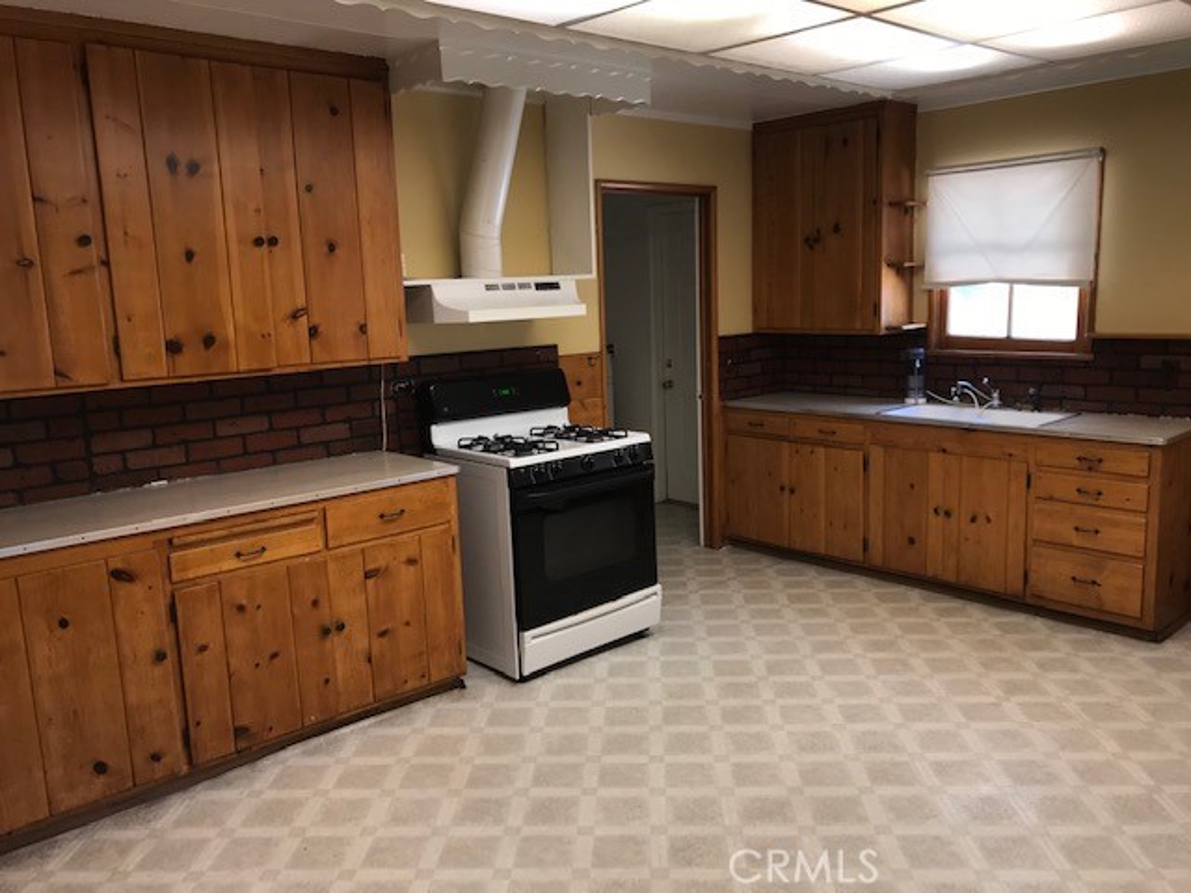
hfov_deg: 63.4
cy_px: 446
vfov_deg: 49.7
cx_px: 596
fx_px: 963
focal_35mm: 28
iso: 25
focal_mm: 3.99
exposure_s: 1/30
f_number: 1.8
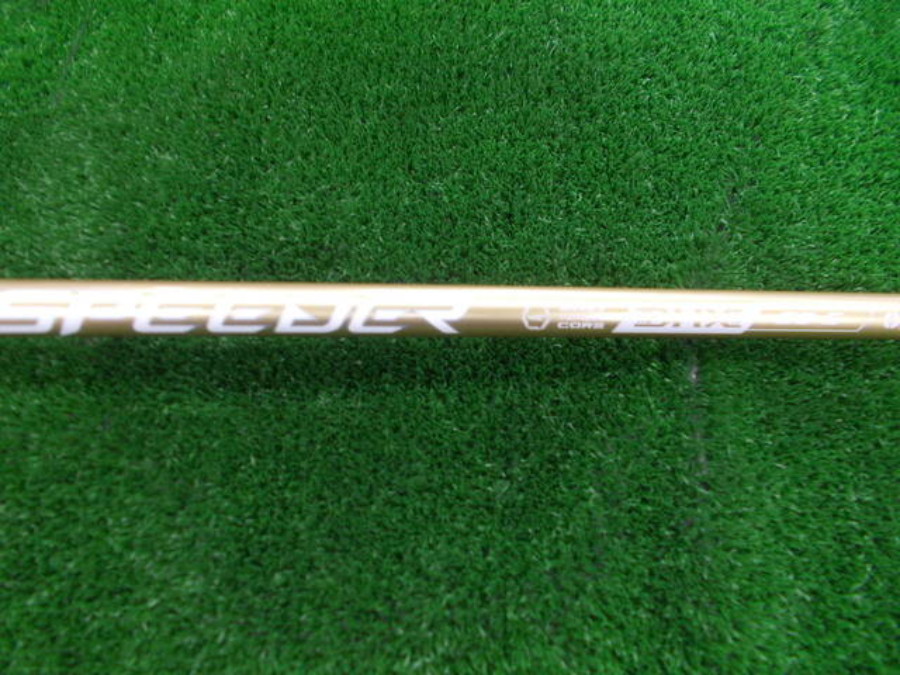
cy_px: 338
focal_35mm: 26
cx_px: 450
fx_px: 676
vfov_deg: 53.1
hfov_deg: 67.3
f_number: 3.2
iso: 200
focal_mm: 4.6
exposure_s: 1/20
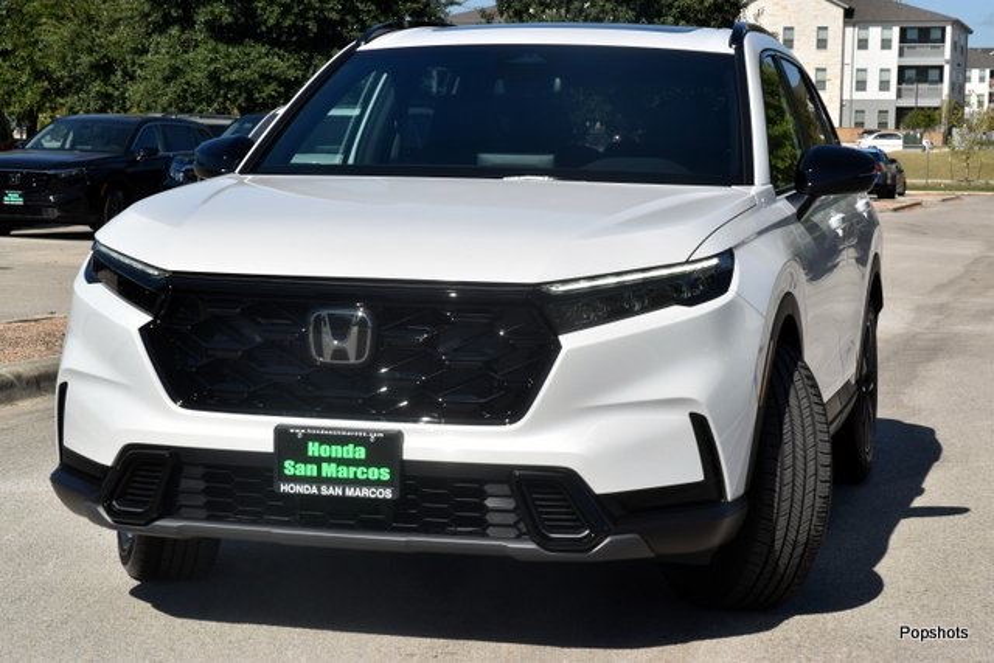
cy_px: 332
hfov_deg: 24.6
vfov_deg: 16.6
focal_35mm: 82
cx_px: 497
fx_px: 2278
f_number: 11
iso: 200
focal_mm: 55
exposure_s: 1/500
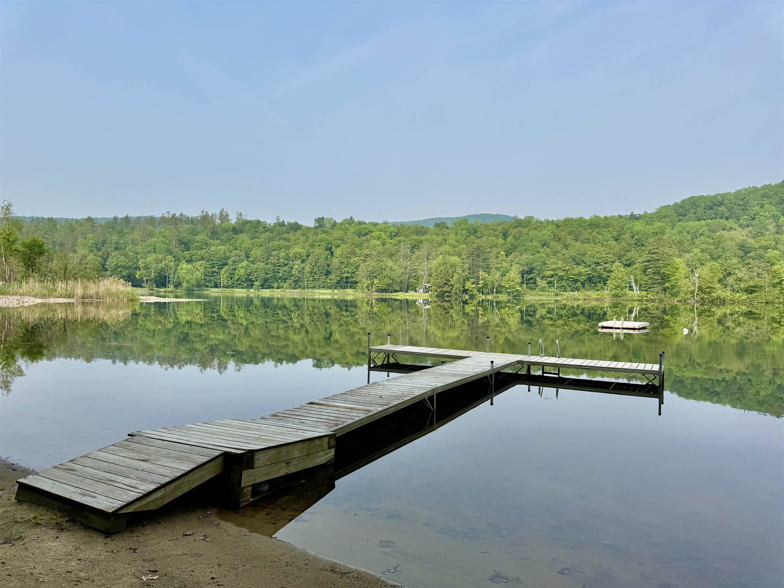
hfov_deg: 71.6
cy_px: 294
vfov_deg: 56.8
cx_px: 392
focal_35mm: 24
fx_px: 544
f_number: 1.78
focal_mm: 6.76
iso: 80
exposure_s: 1/3597
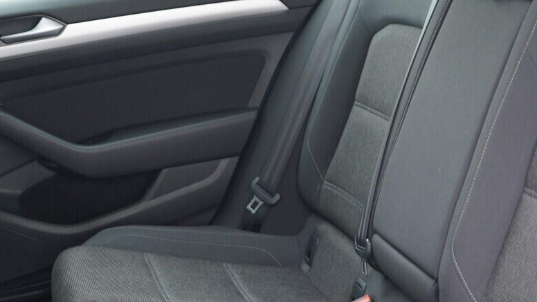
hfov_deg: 29.8
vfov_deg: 17.2
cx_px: 381
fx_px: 996
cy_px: 127
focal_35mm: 70
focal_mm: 24
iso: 400
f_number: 2.8
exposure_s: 1/40
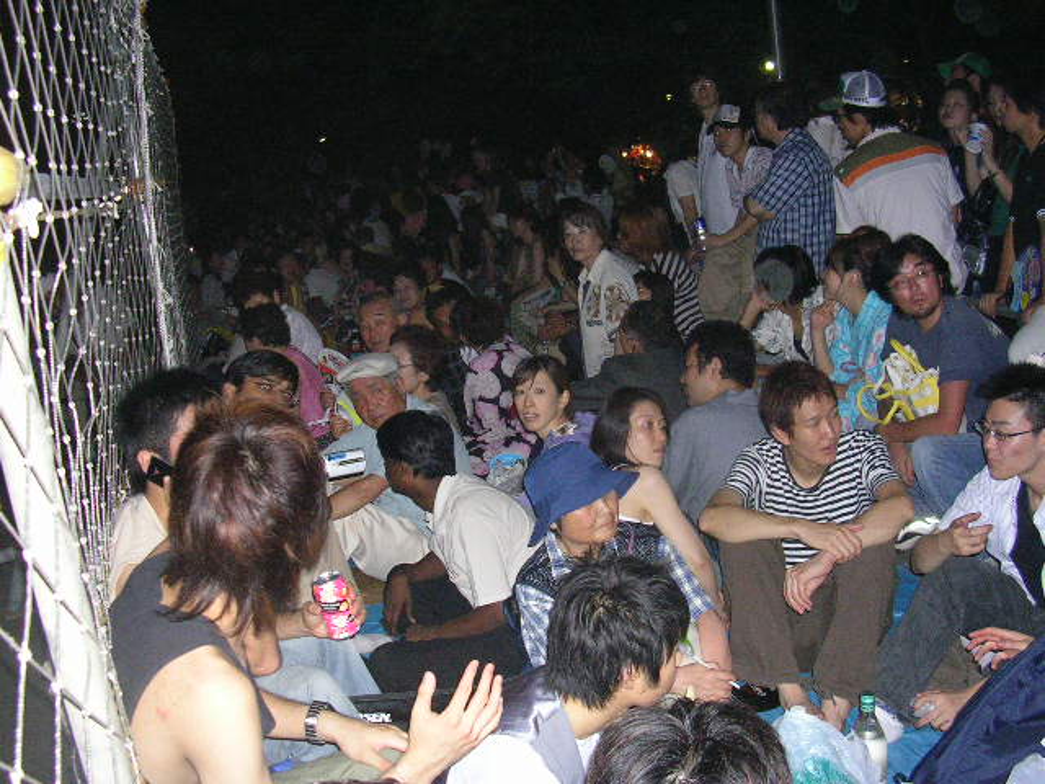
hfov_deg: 49.0
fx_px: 1147
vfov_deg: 37.7
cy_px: 392
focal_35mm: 38
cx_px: 522
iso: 200
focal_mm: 5.8
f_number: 2.8
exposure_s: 1/60.1
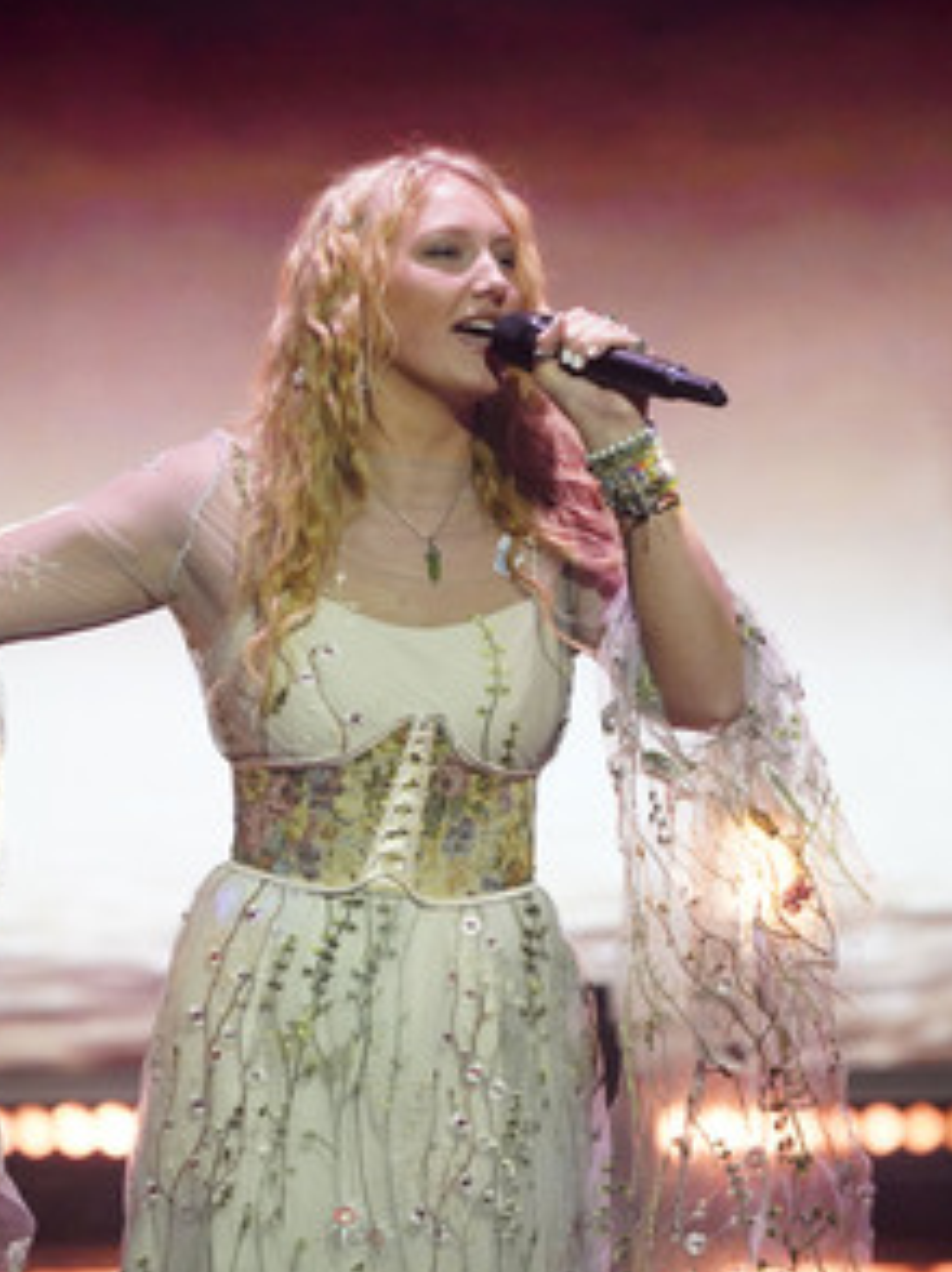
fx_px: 26697
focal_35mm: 727
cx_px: 357
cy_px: 640
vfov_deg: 2.7
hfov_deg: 2.0
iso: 6400
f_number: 6.3
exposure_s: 1/160
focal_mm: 493
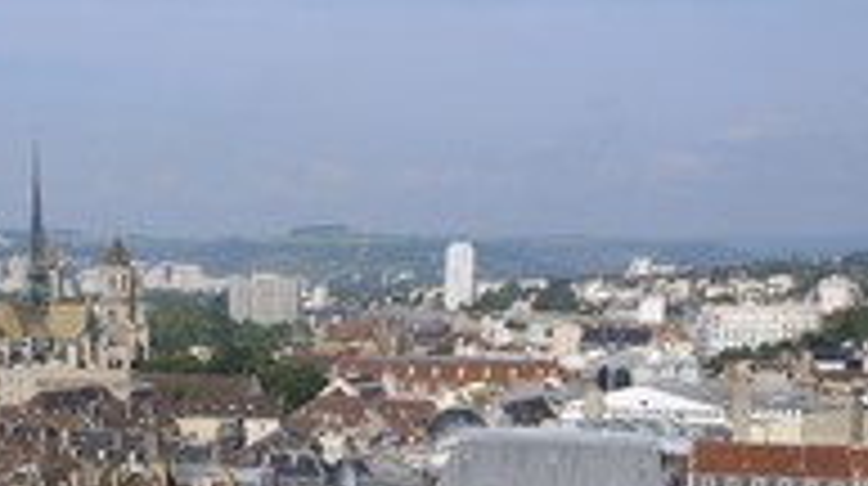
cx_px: 92
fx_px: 1839
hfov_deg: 25.7
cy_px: 626
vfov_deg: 14.4
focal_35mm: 80
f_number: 14
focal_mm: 35
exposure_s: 1/160
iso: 200
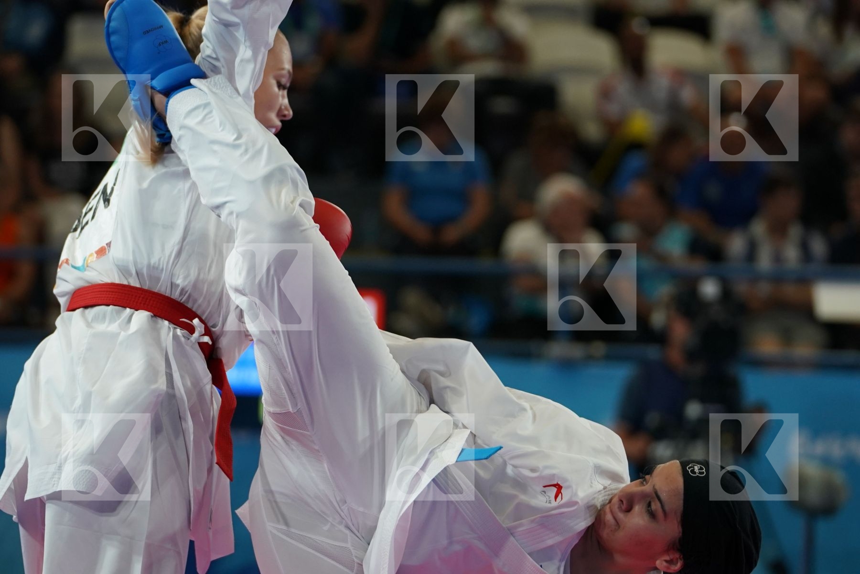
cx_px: 430
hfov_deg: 10.7
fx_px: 4610
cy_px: 287
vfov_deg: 7.1
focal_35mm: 193
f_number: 2.8
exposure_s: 1/1000
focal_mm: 129
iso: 1250
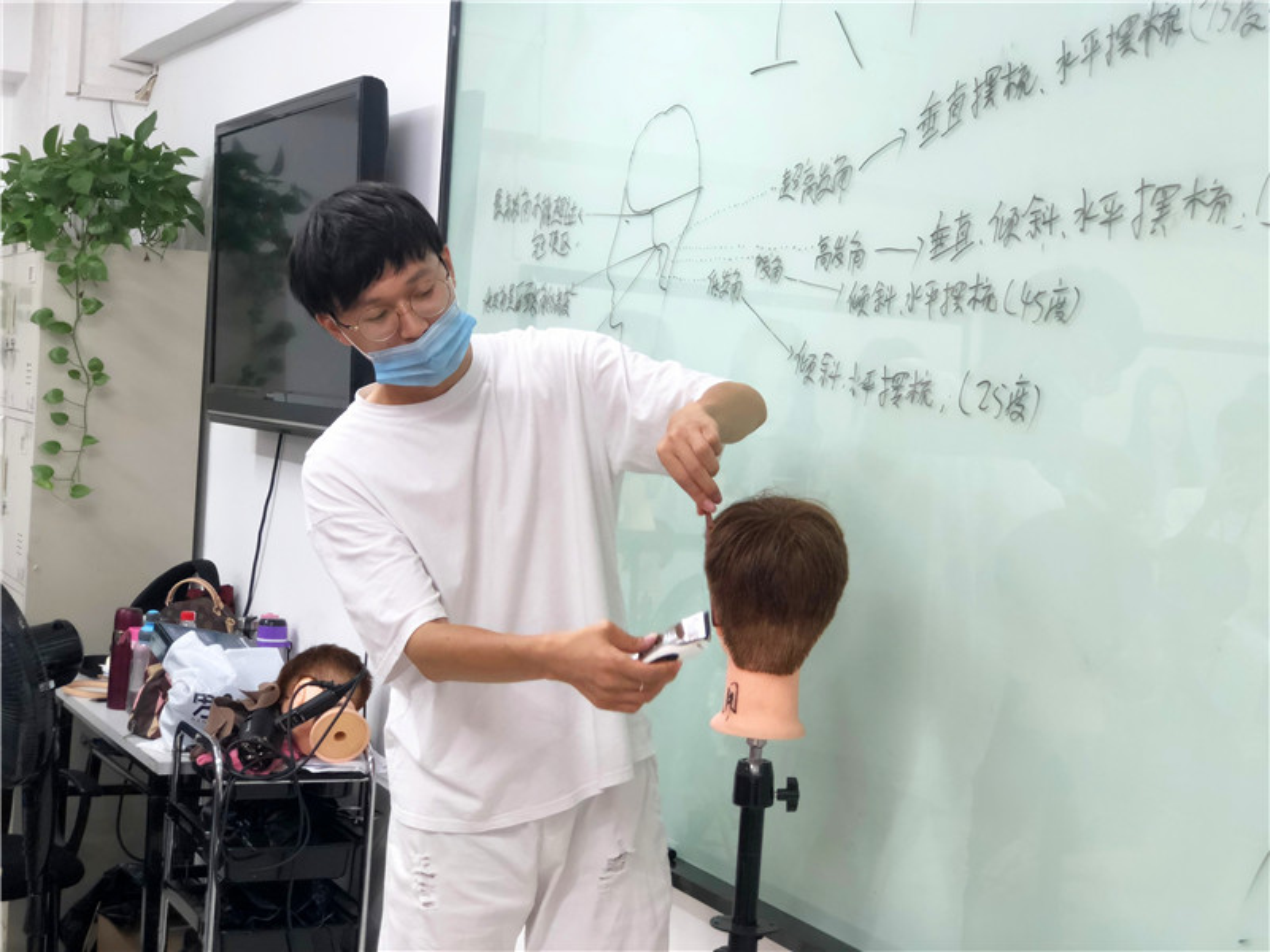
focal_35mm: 57
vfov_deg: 25.7
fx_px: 2091
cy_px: 476
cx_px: 635
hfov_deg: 33.8
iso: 125
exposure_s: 1/33
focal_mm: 6.6
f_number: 2.8
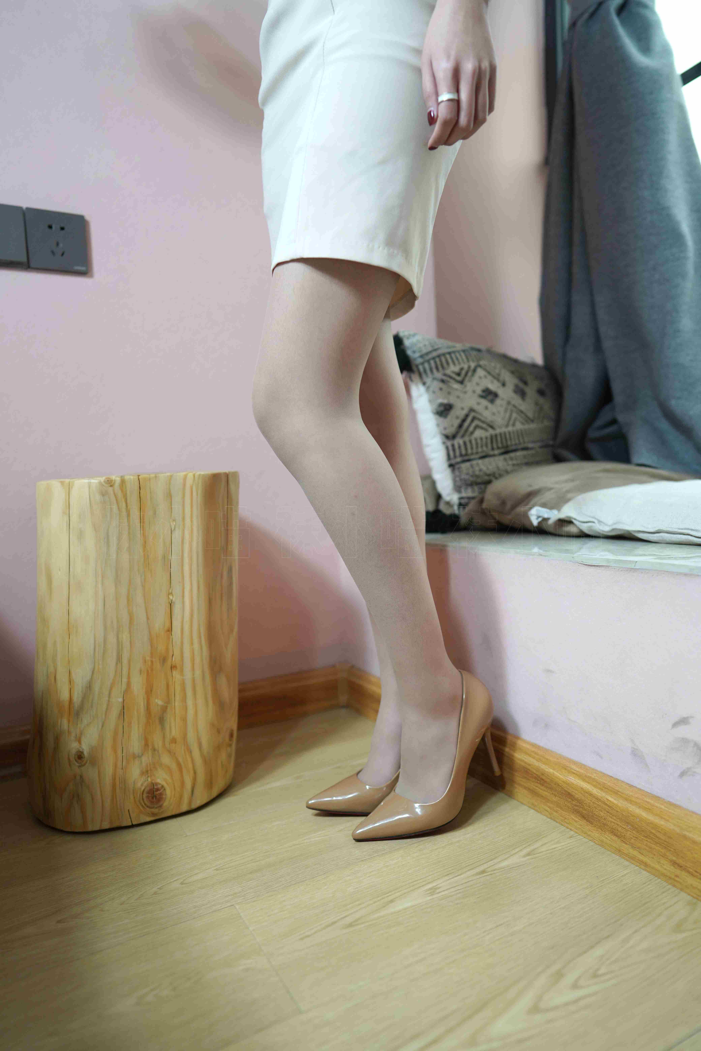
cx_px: 350
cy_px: 526
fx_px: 701
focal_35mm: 24
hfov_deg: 53.1
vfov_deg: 73.7
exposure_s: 1/320
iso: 500
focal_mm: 24
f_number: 2
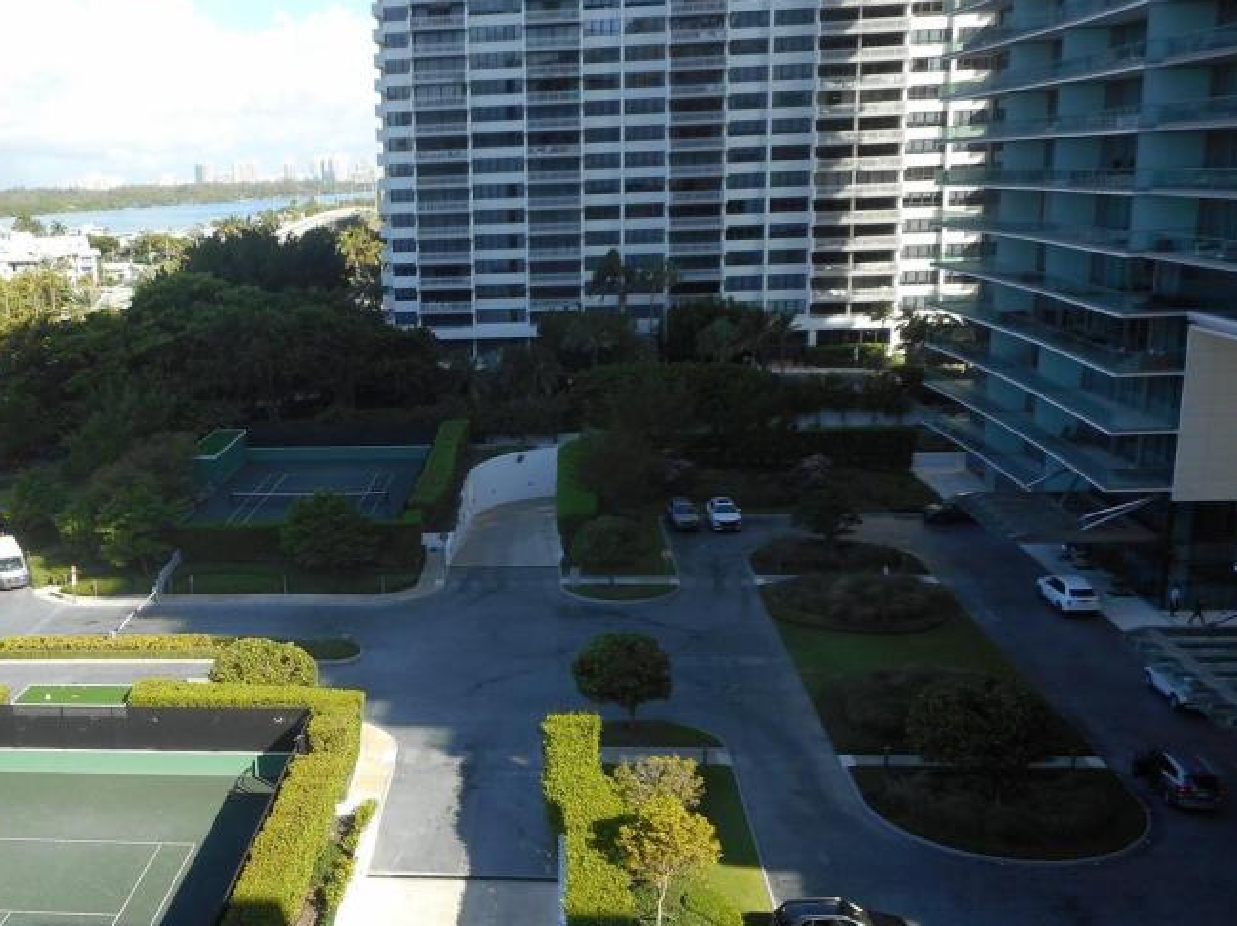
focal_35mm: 37
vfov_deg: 38.6
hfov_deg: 49.0
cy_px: 514
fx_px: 1321
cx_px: 375
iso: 80
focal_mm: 4.5
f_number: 3.7
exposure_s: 1/320
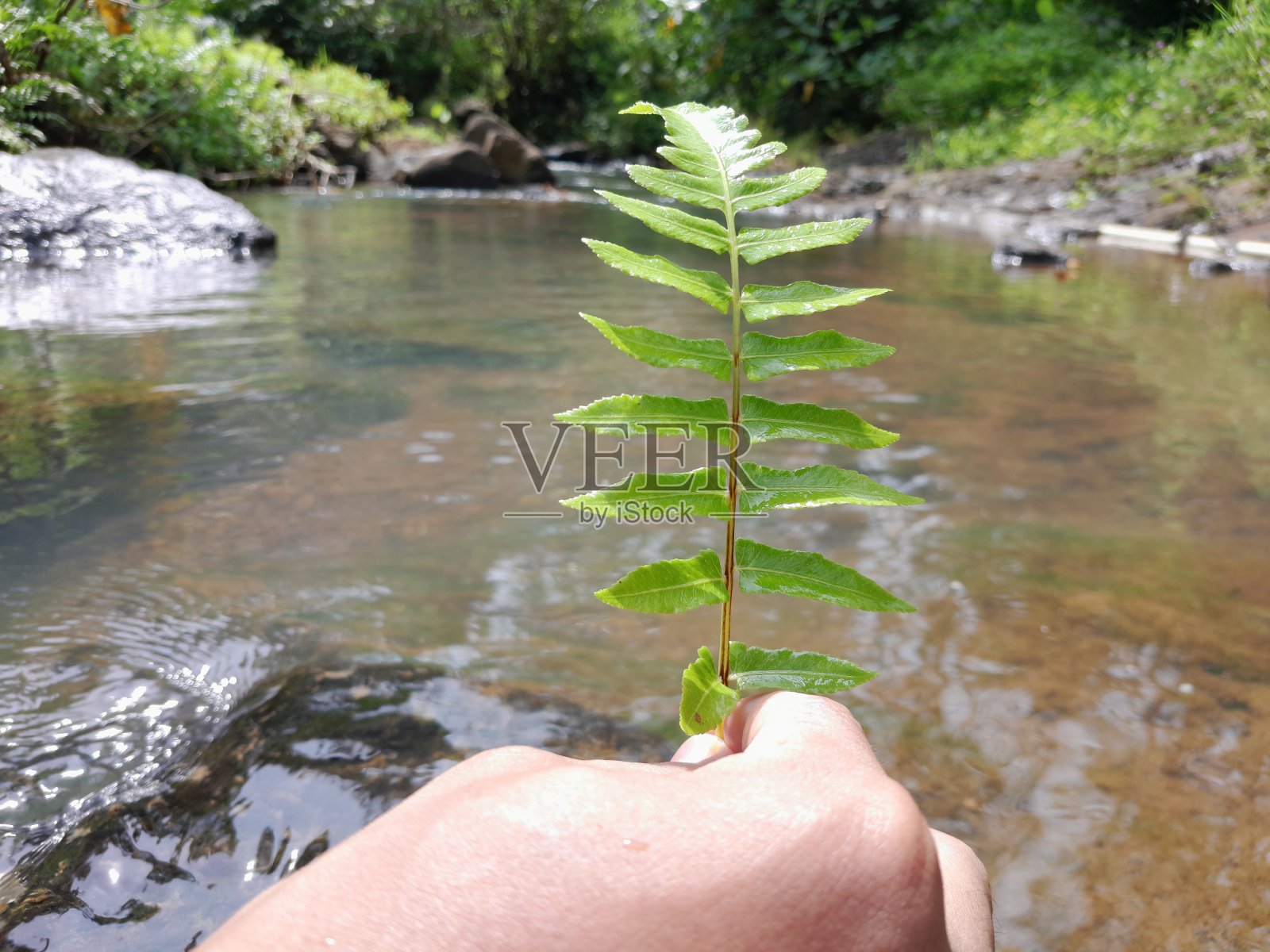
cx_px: 635
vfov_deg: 51.4
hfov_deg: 65.3
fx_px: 991
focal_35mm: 27
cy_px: 476
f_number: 1.8
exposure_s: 1/167
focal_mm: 4
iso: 20
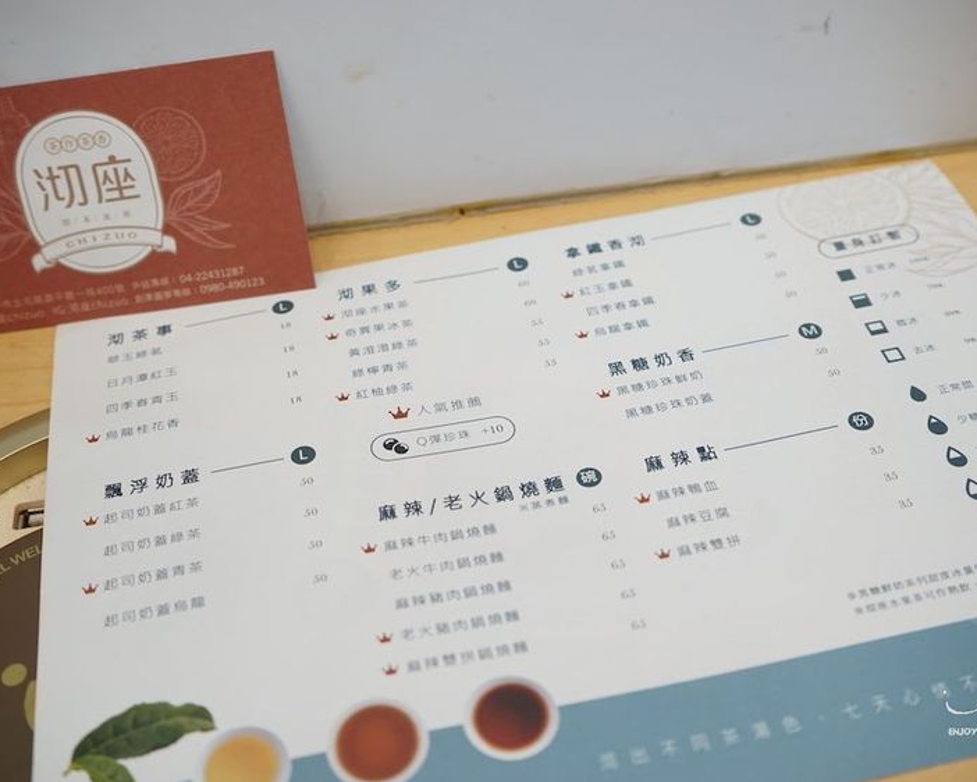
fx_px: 1215
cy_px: 391
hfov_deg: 43.8
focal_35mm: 42
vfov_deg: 35.7
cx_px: 494
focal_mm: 37
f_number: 6.3
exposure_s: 1/40
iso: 400
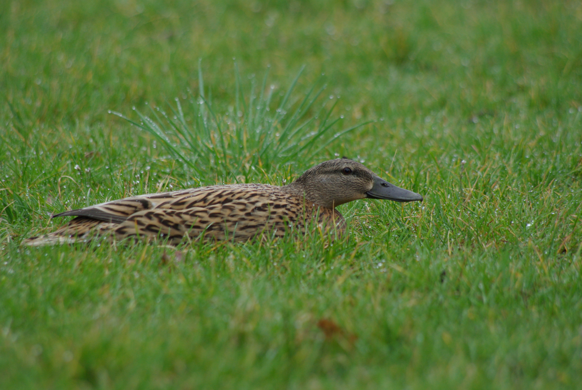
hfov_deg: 4.6
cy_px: 195
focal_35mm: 450
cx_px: 291
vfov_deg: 3.1
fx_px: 7283
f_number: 8
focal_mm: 300
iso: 400
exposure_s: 1/60
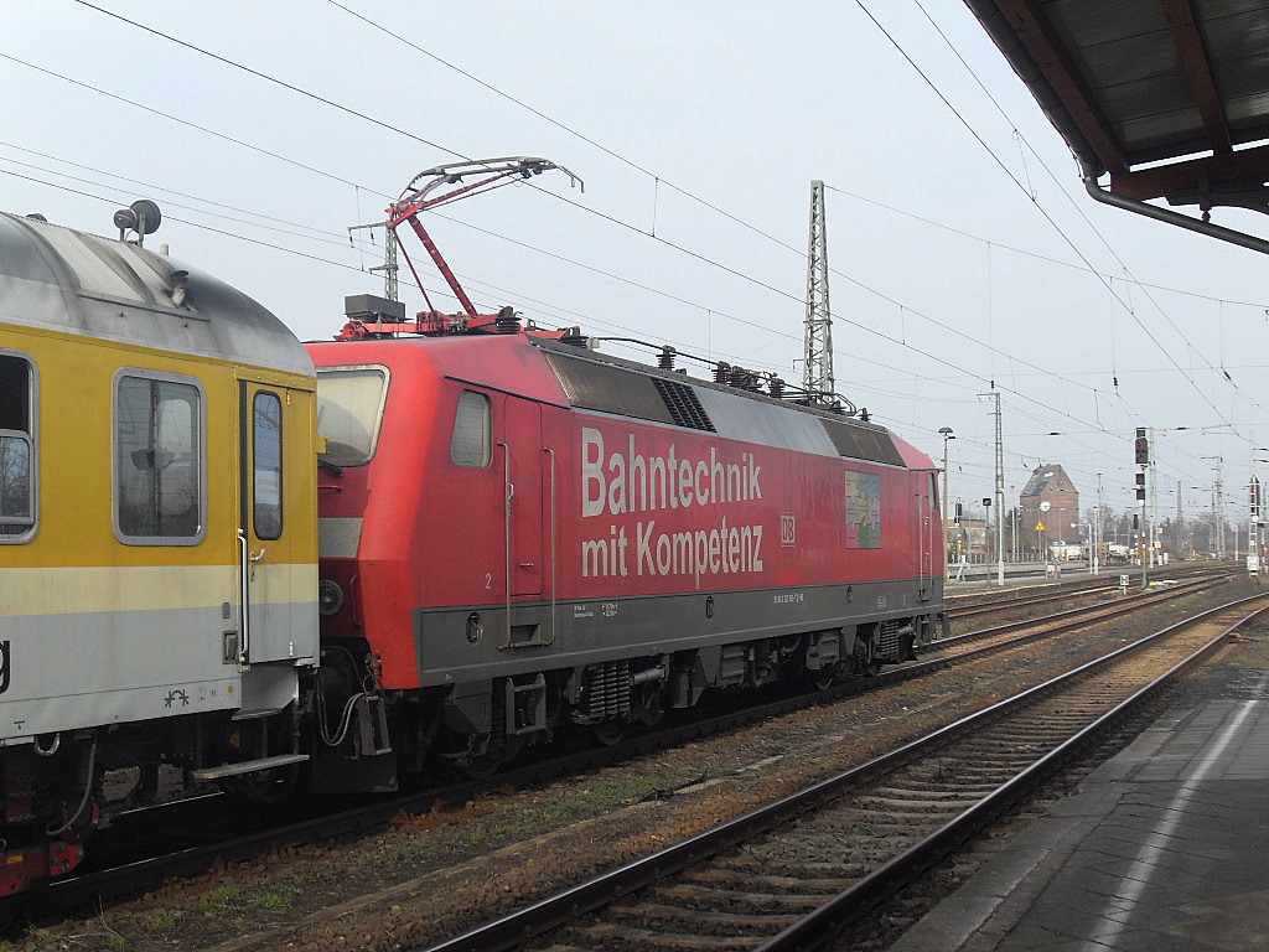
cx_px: 634
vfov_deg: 29.1
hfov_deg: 38.2
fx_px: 1833
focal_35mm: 50
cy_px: 476
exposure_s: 1/90
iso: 80
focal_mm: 8.4
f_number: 8.4
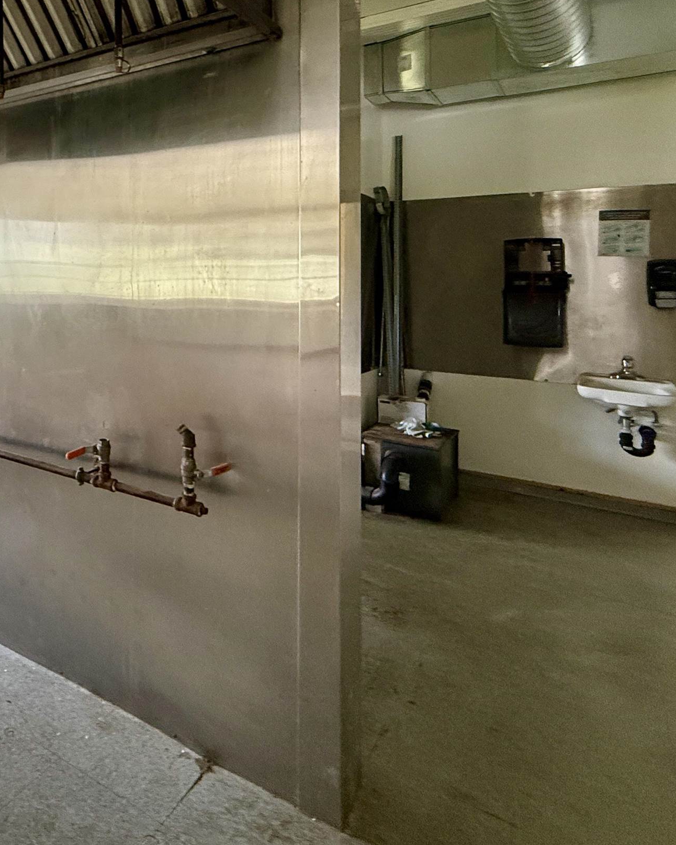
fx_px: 650
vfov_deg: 63.8
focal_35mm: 26
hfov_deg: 44.8
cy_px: 262
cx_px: -28
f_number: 2.2
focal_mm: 2.22
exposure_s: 1/99
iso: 320
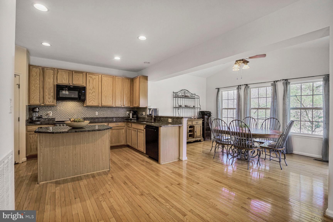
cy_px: 111
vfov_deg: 73.7
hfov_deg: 96.7
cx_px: 166
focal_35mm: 16
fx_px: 148
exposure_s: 1/20
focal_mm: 16
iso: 800
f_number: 8
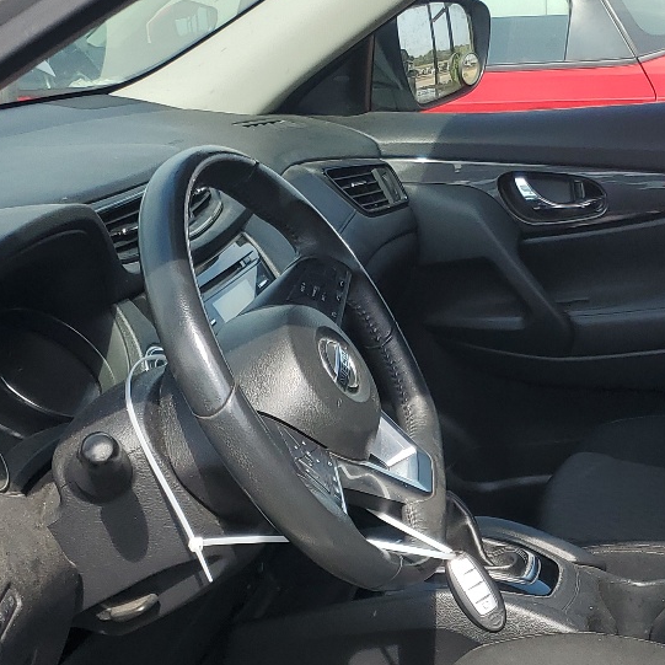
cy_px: 565
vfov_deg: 24.8
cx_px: 604
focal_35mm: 68
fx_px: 1478
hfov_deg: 24.6
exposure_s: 1/1429
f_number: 1.5
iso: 50
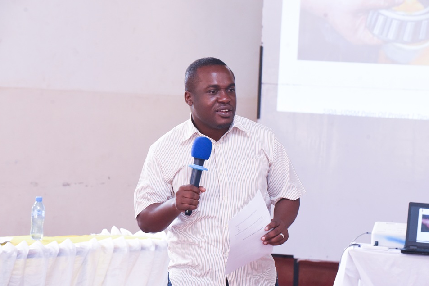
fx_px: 1716
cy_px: 140
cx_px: 216
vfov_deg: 9.5
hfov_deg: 14.3
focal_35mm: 144
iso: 5000
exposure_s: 1/125
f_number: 8
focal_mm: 135
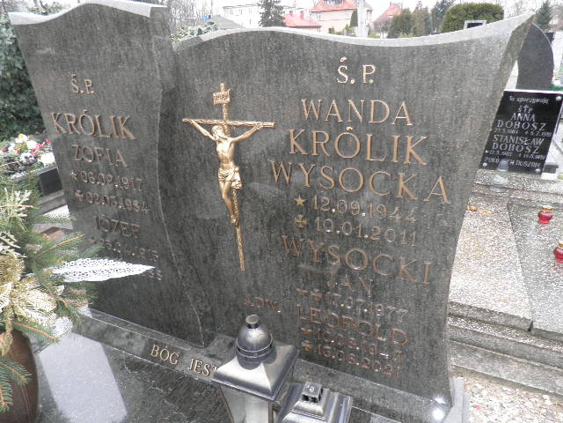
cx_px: 282
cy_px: 212
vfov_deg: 56.8
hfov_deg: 71.6
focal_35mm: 24
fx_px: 390
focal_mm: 4.3
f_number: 3.3
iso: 160
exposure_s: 1/30
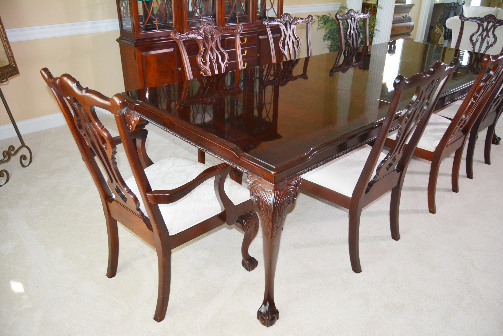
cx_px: 252
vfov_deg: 47.9
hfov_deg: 67.4
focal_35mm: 27
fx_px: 377
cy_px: 168
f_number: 3.5
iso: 400
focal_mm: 18
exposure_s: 1/80
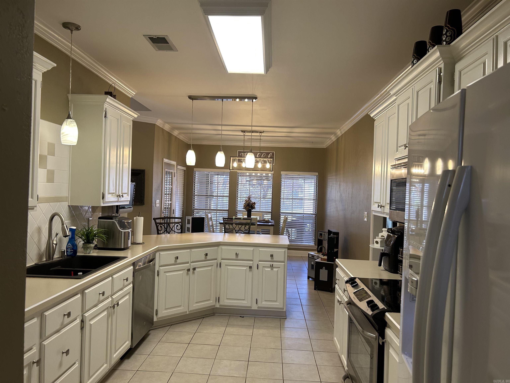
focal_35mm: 26
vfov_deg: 53.1
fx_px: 383
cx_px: 255
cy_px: 192
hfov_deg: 67.3
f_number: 1.5
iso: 100
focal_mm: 5.7
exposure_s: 1/60
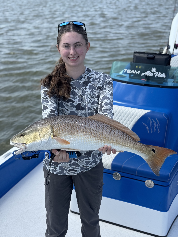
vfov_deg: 39.7
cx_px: 89
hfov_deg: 30.3
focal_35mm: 48
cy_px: 118
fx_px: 329
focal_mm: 6.76
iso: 64
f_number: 1.78
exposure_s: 1/2833
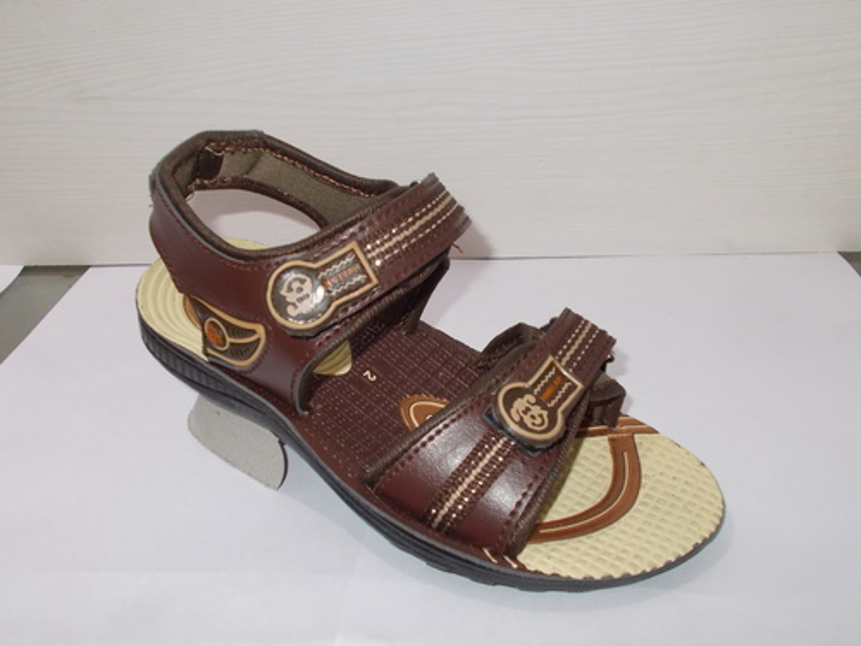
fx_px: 846
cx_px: 430
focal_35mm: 34
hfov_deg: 54.0
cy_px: 323
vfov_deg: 41.8
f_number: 3.6
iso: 200
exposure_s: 1/25
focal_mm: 6
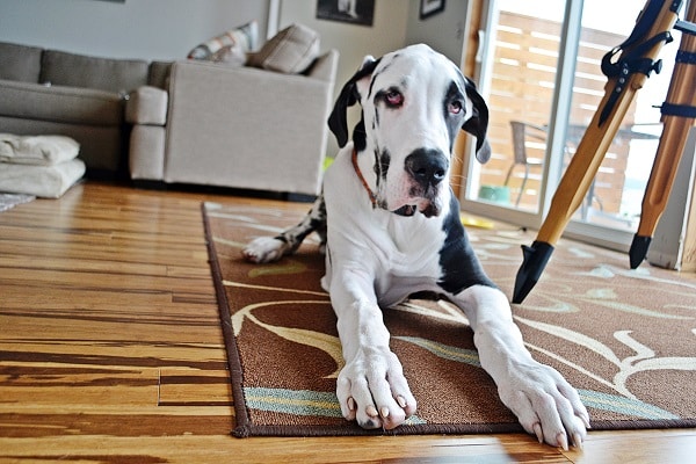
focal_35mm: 33
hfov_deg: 57.2
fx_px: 638
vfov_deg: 40.0
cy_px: 232
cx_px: 348
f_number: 3.8
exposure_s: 1/60
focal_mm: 22
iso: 400
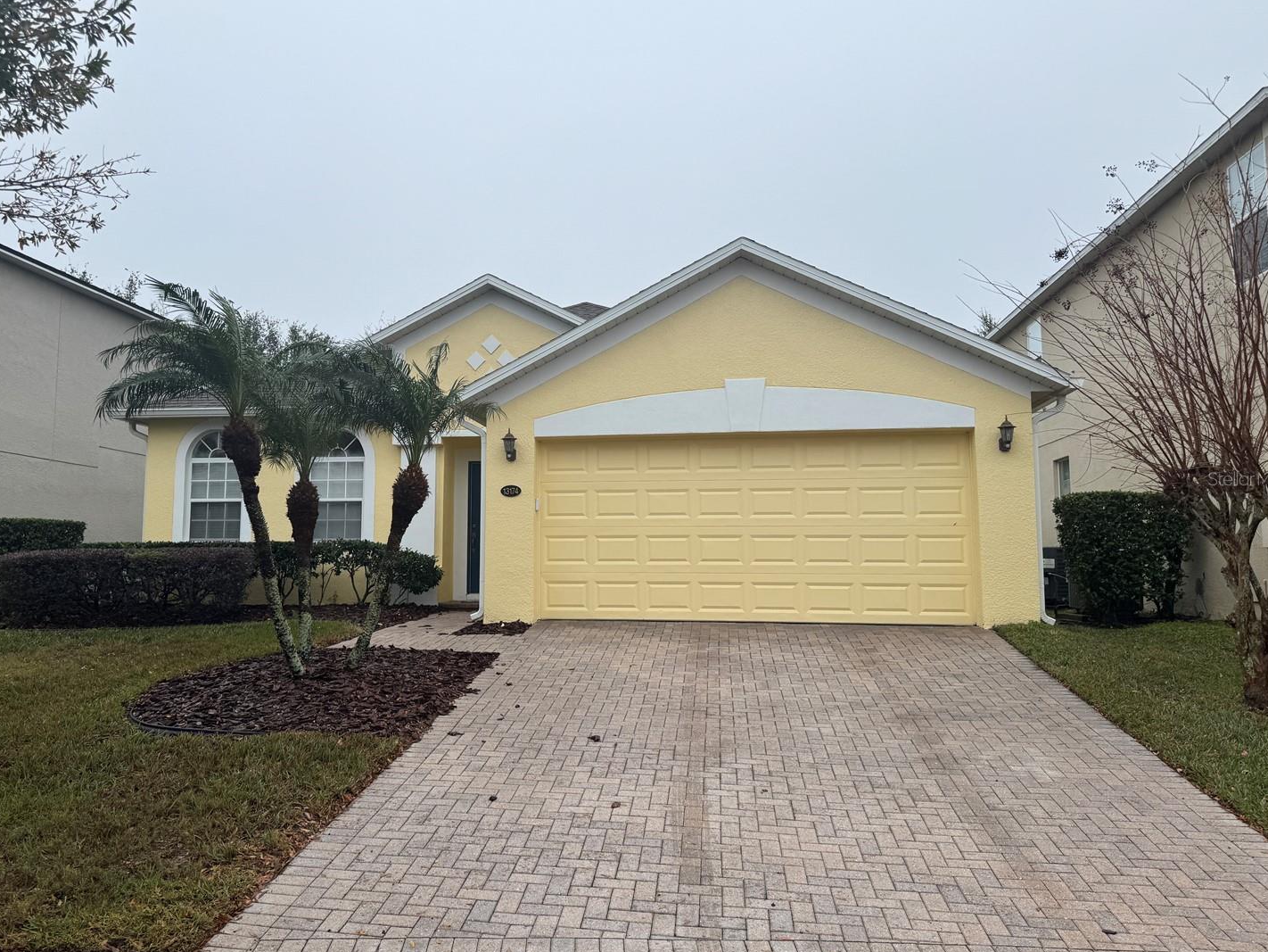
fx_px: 989
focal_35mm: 27
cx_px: 579
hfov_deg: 65.2
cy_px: 478
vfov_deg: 51.4
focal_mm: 6.76
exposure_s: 1/1425
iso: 80
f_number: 1.78
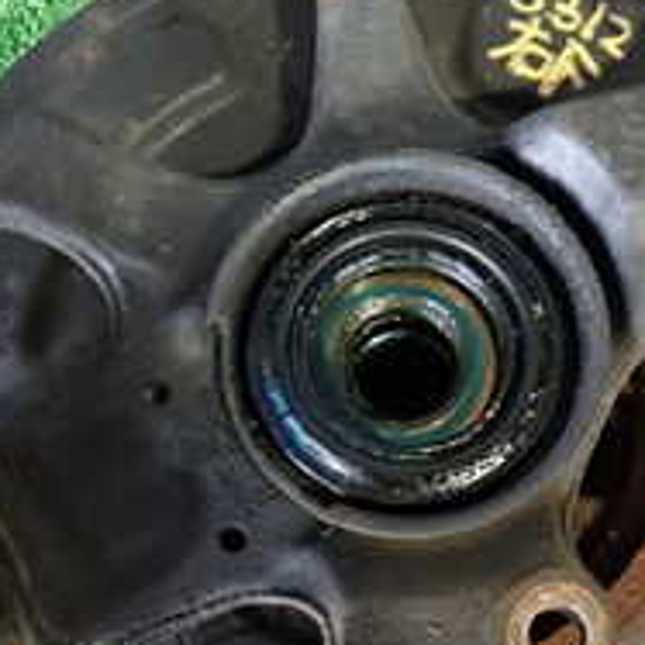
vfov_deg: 24.3
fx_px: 1497
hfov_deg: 23.9
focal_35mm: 71
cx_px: 524
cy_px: 314
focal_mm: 4.5
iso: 320
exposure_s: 1/30
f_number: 2
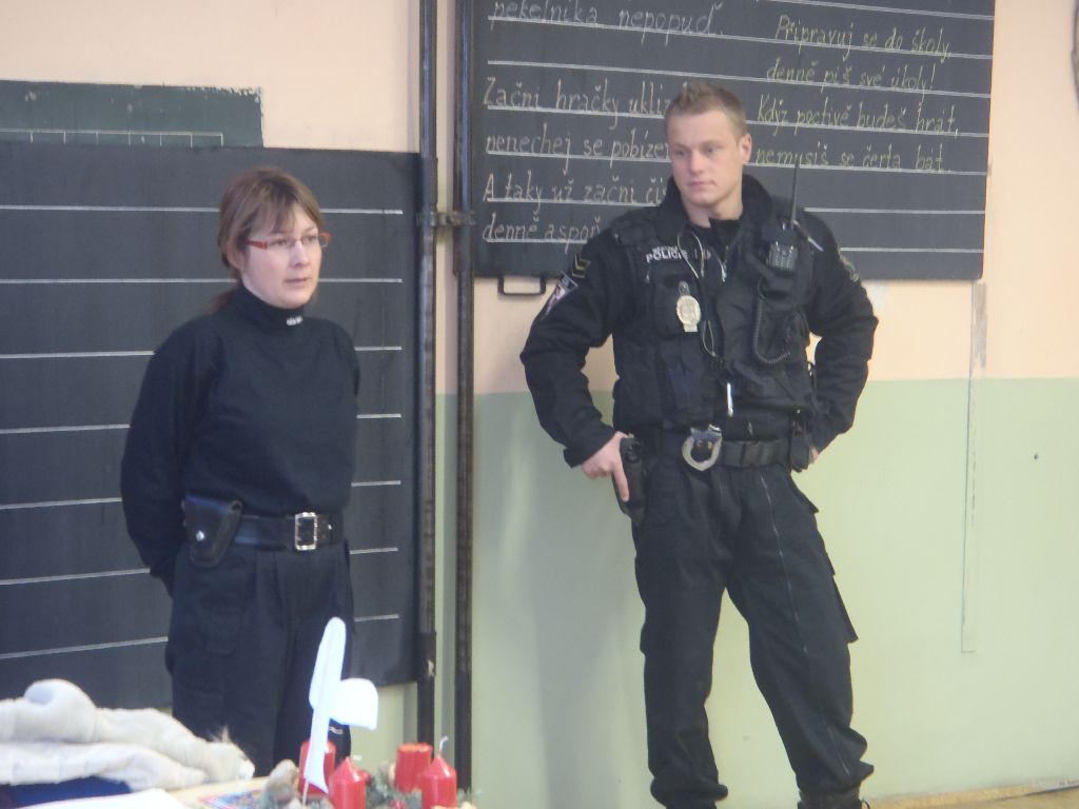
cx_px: 540
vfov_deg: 20.2
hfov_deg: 26.7
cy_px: 404
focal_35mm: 73
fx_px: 2275
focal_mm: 13.18
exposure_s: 1/5
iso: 200
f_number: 4
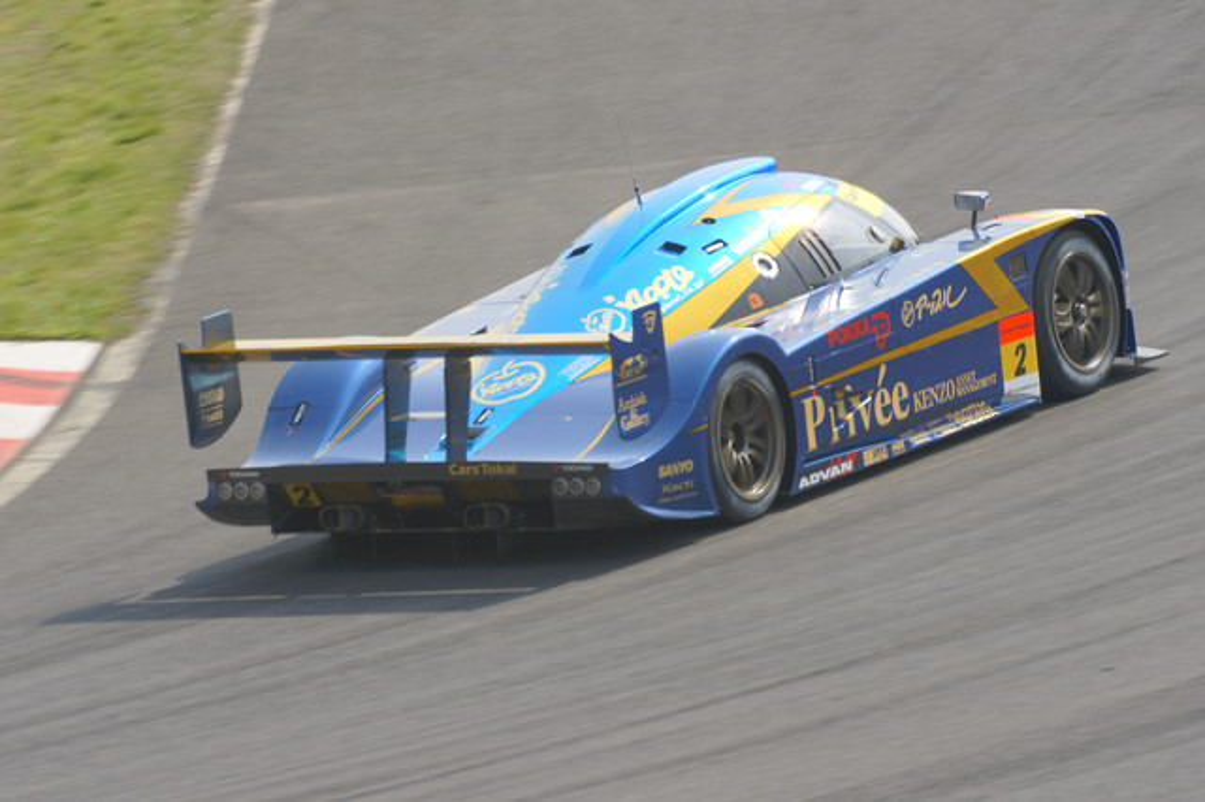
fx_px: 15054
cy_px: 401
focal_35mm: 450
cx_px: 602
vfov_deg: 3.1
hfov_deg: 4.6
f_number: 13
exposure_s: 1/200
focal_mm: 300
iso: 200
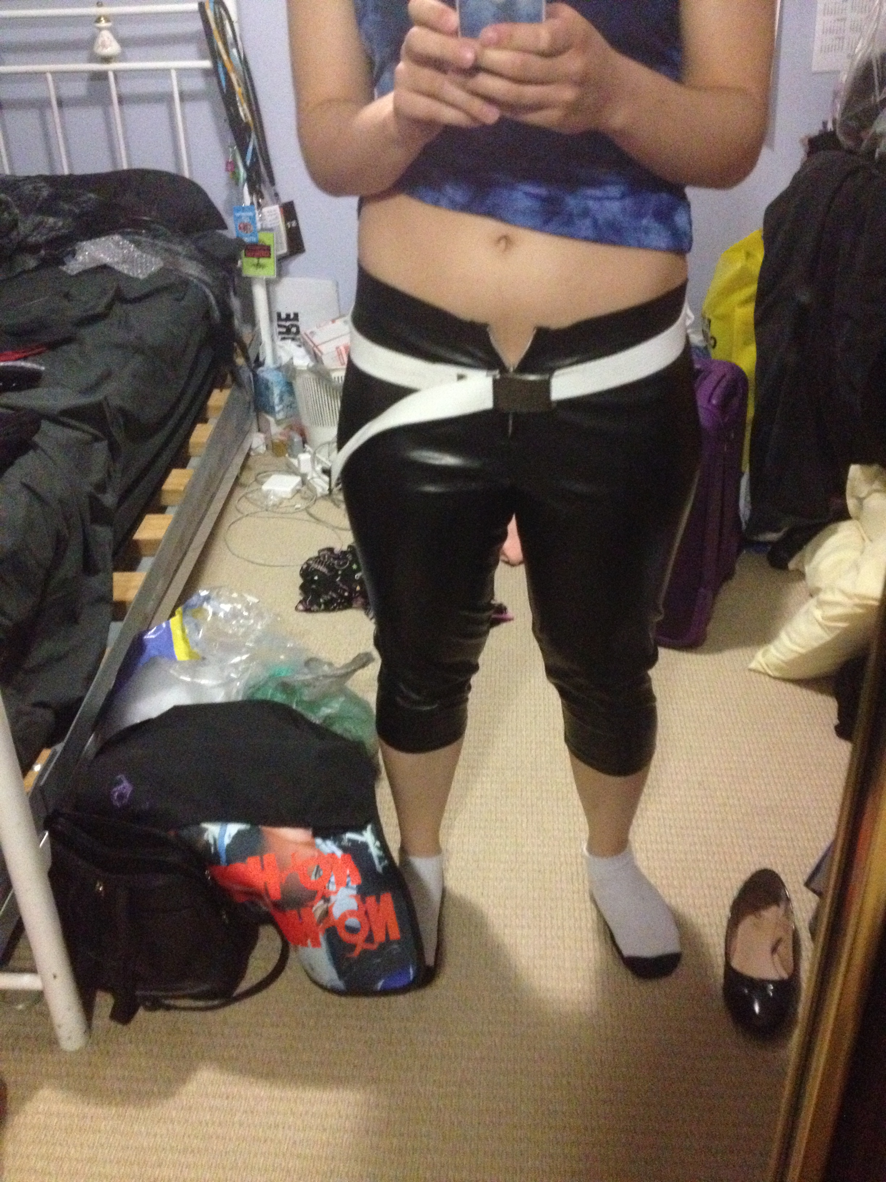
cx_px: 443
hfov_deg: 40.7
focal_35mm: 35
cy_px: 591
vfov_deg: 52.6
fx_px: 1194
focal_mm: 4.28
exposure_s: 1/15
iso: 800
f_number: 2.4
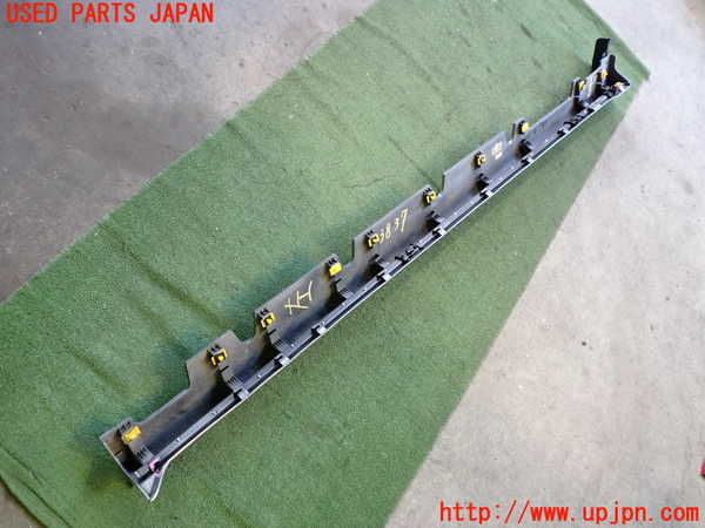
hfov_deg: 60.0
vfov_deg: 46.8
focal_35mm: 30
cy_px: 264
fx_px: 611
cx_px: 352
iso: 200
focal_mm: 5.4
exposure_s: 1/30
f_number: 2.3
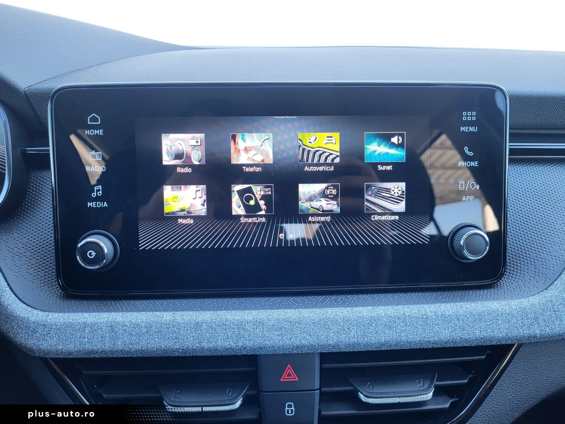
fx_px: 424
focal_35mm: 26
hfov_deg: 67.3
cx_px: 282
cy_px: 212
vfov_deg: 53.1
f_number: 1.8
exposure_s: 1/100
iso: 100
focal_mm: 5.4
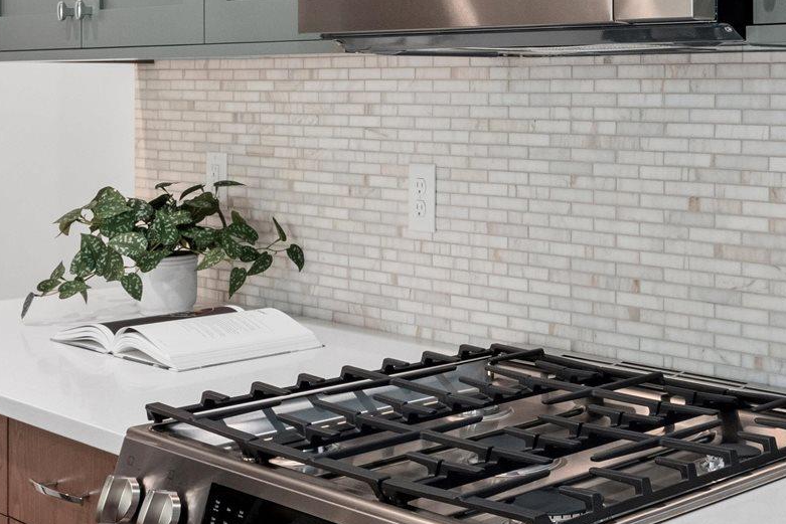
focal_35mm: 62
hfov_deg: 29.9
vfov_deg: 21.7
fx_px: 1357
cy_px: 125
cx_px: 806
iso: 640
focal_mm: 15.8
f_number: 13
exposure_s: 1/6
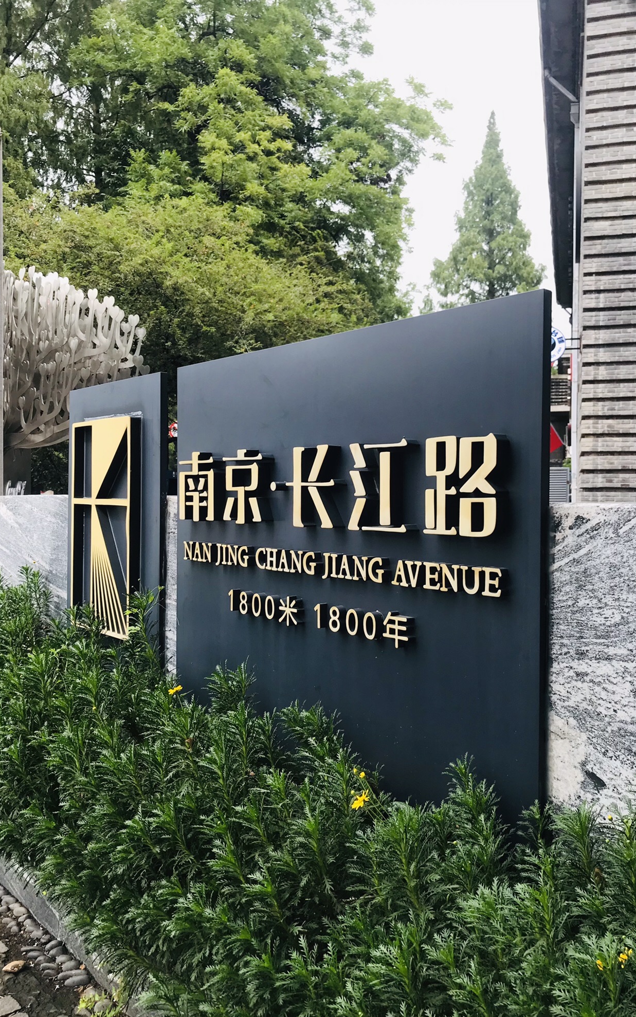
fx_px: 832
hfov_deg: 41.8
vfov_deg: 62.9
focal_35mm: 30
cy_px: 511
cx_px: 345
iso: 20
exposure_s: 1/643
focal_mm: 3.99
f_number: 1.8
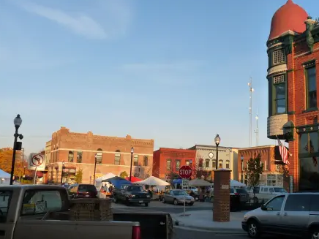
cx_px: 203
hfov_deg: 42.6
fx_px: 405
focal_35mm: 44
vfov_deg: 32.9
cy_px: 119
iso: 160
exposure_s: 1/250
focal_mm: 5.6
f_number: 5.6
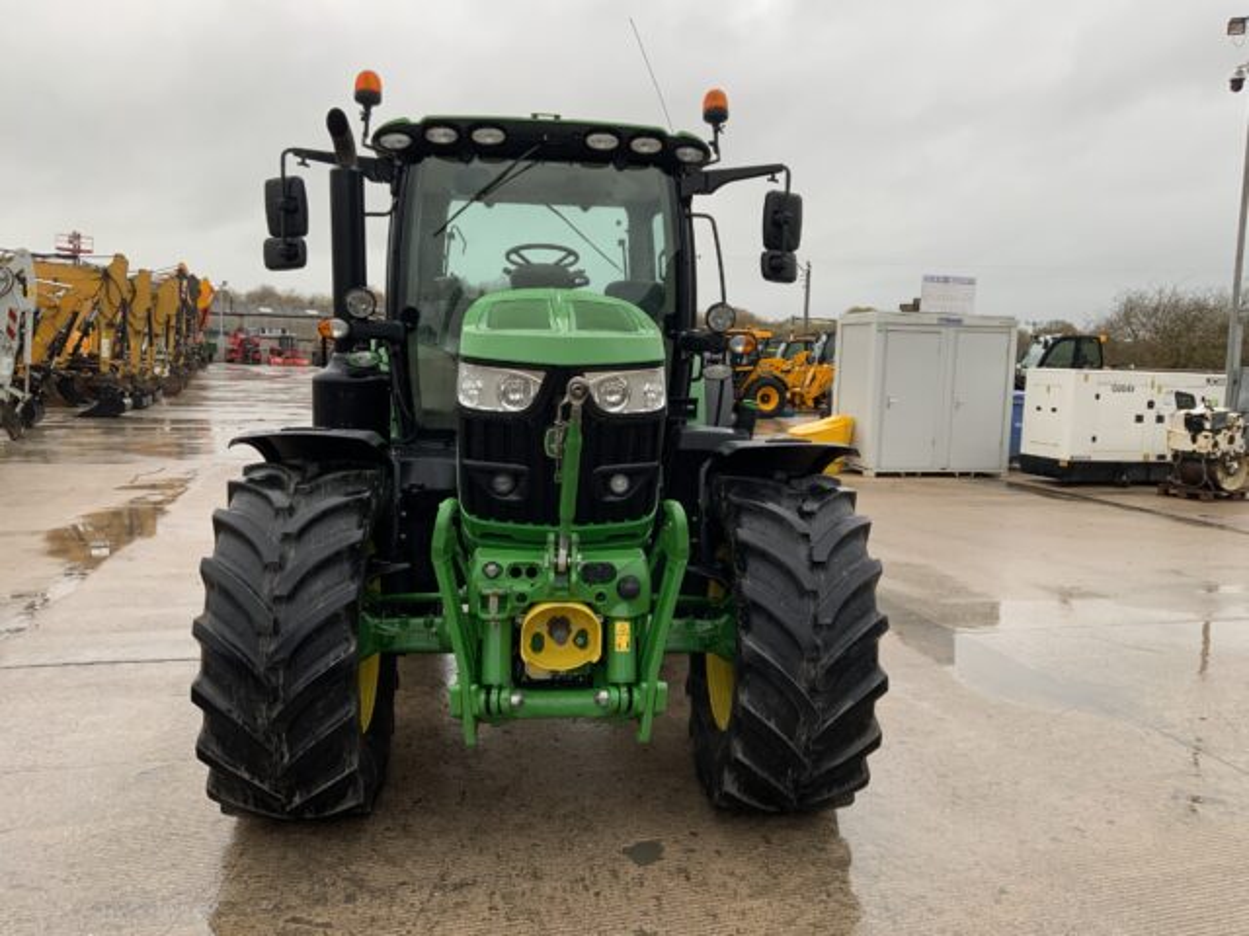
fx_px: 1046
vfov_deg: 48.2
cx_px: 624
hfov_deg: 61.7
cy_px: 468
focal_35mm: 29
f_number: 1.8
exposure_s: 1/122
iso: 32
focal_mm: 3
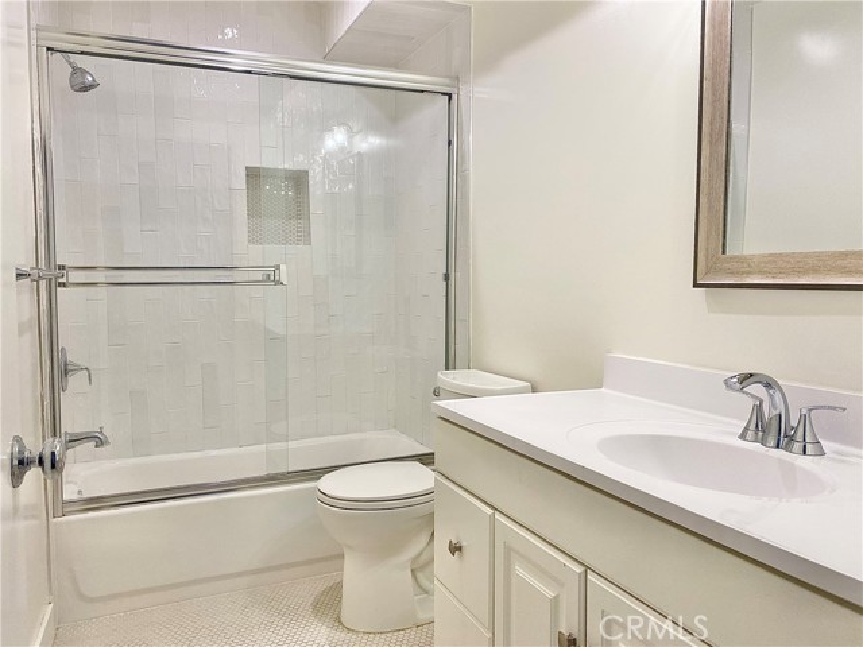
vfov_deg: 53.1
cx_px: 432
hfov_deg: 67.3
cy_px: 324
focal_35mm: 26
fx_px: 648
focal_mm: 4.25
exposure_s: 1/120
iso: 100
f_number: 1.8
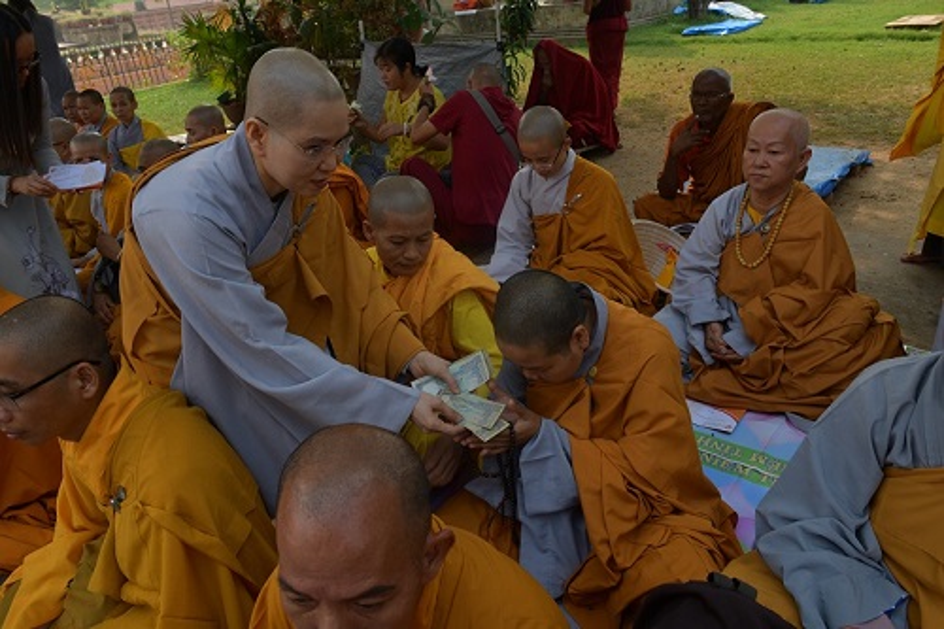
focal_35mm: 26
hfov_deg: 69.4
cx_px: 472
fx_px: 682
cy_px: 314
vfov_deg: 49.5
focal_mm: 26
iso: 200
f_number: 11
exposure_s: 1/125
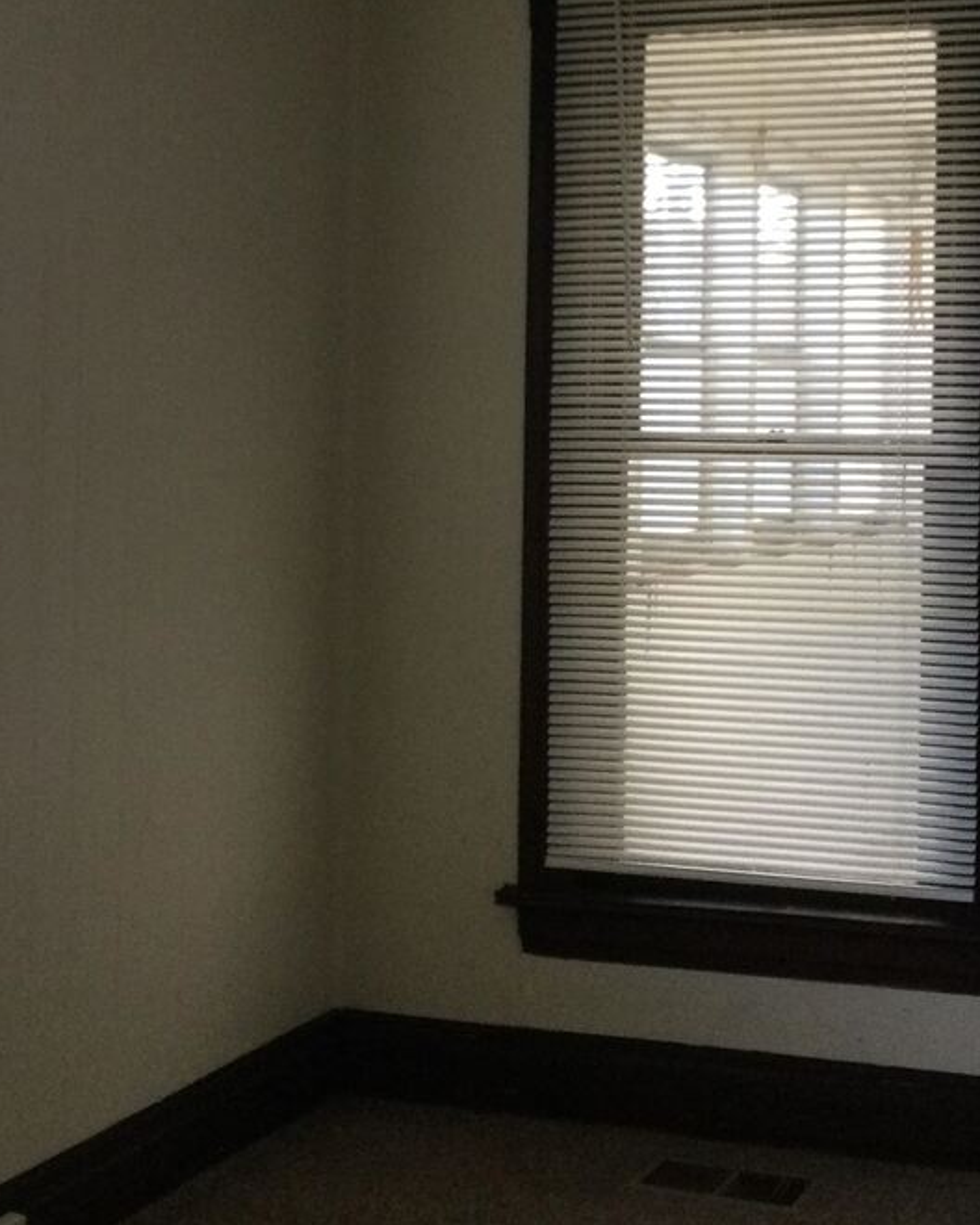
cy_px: 419
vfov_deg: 28.5
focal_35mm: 66
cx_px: 653
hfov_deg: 23.0
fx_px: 2393
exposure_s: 1/30
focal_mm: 3.3
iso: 50
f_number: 2.4
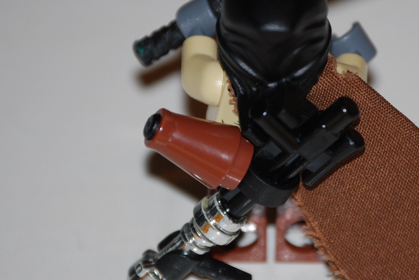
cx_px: 286
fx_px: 5466
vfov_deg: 2.9
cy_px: 150
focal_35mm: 469
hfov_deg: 4.4
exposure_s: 1/60
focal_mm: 130
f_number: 5
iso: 200
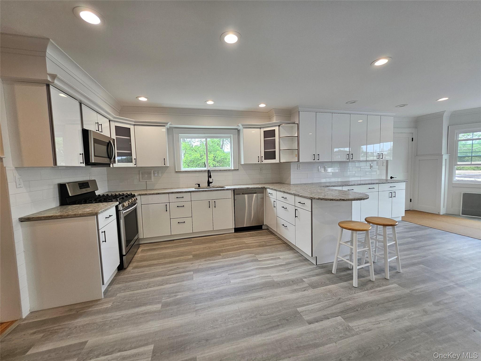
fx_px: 181
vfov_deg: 89.9
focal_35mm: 13
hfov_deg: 106.2
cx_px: 240
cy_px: 180
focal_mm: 1.7
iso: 50
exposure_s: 1/50
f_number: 2.2
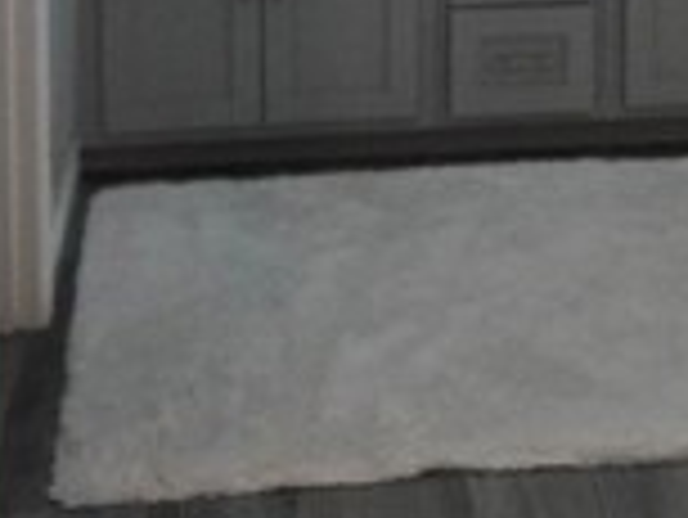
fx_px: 1910
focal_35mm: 96
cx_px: 517
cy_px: -311
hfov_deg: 20.3
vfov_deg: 14.2
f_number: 1.8
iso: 500
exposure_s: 1/120
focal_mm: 5.4
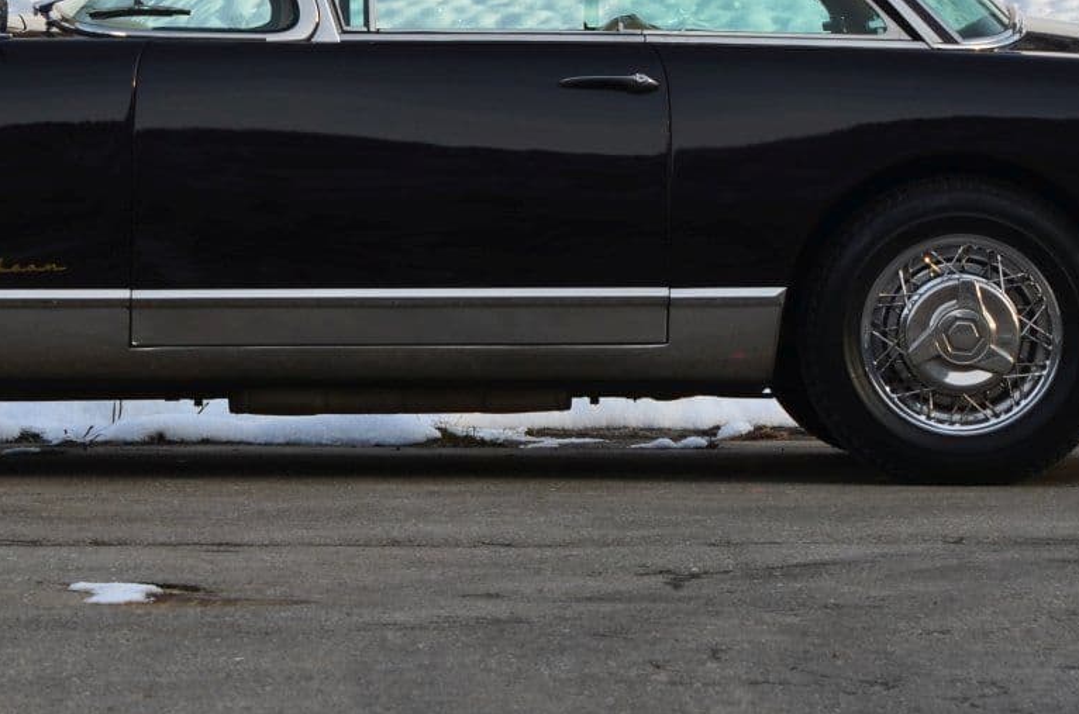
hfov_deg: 5.1
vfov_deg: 3.3
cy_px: 25
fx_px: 12231
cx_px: 362
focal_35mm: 409
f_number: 11
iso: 110
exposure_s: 1/125
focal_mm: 116
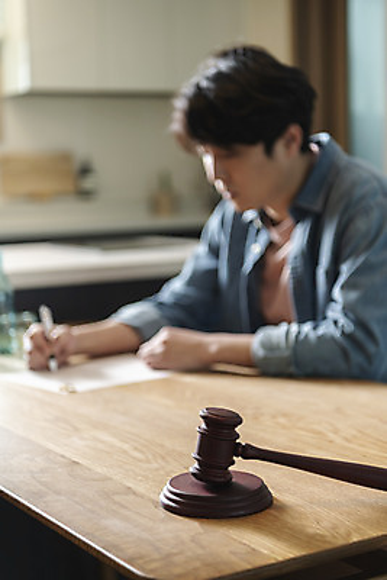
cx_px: 194
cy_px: 290
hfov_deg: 19.5
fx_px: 1128
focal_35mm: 70
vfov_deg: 28.8
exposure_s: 1/80
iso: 250
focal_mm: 70
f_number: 2.8
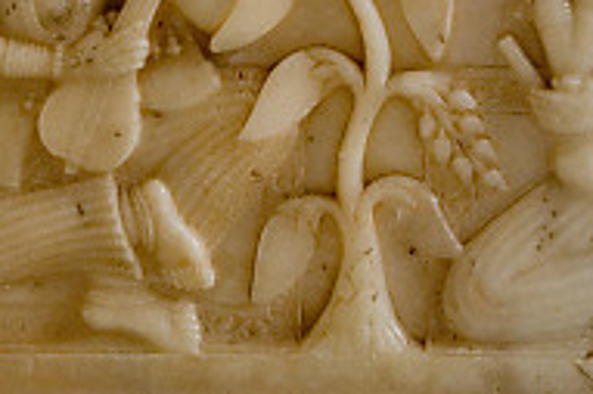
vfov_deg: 8.2
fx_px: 2708
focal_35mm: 165
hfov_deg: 12.5
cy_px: -107
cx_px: 369
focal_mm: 35
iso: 100
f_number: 3.2
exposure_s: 1/80
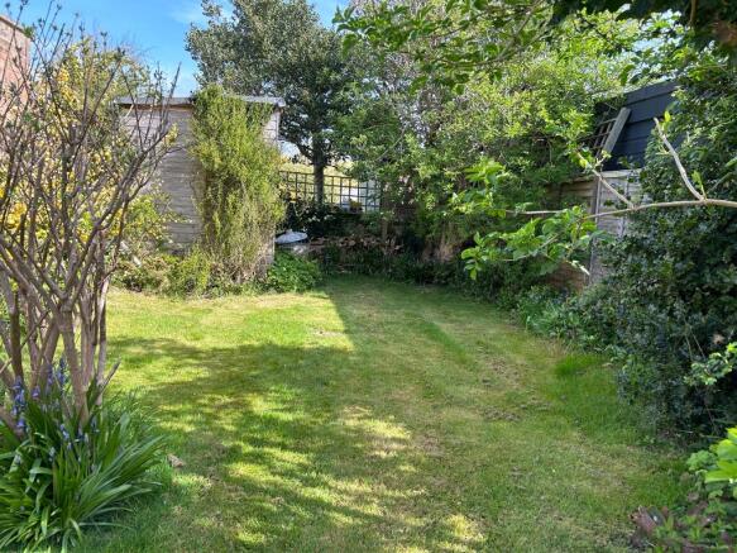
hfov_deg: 67.3
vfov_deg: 53.0
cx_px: 368
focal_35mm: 26
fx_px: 553
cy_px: 276
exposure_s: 1/646
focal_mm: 5.7
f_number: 1.5
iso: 50
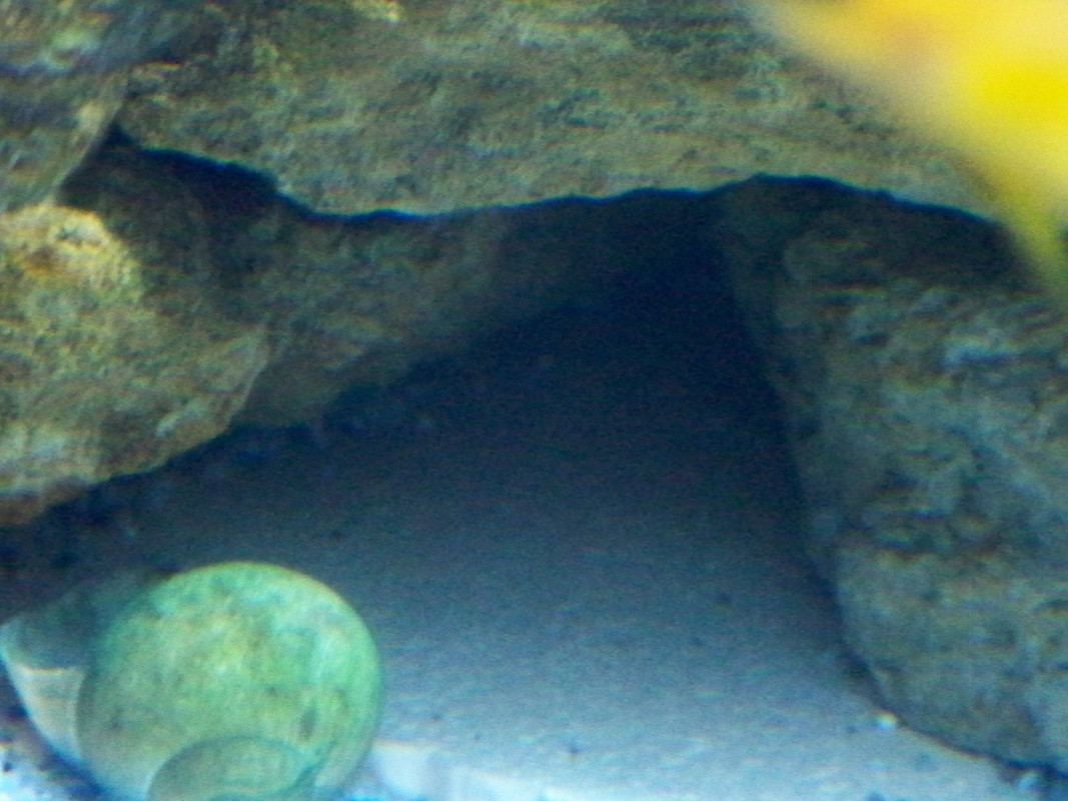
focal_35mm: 264
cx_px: 534
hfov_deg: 7.5
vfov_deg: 5.6
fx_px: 8144
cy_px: 400
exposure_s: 1/40
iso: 3200
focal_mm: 42.1
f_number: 4
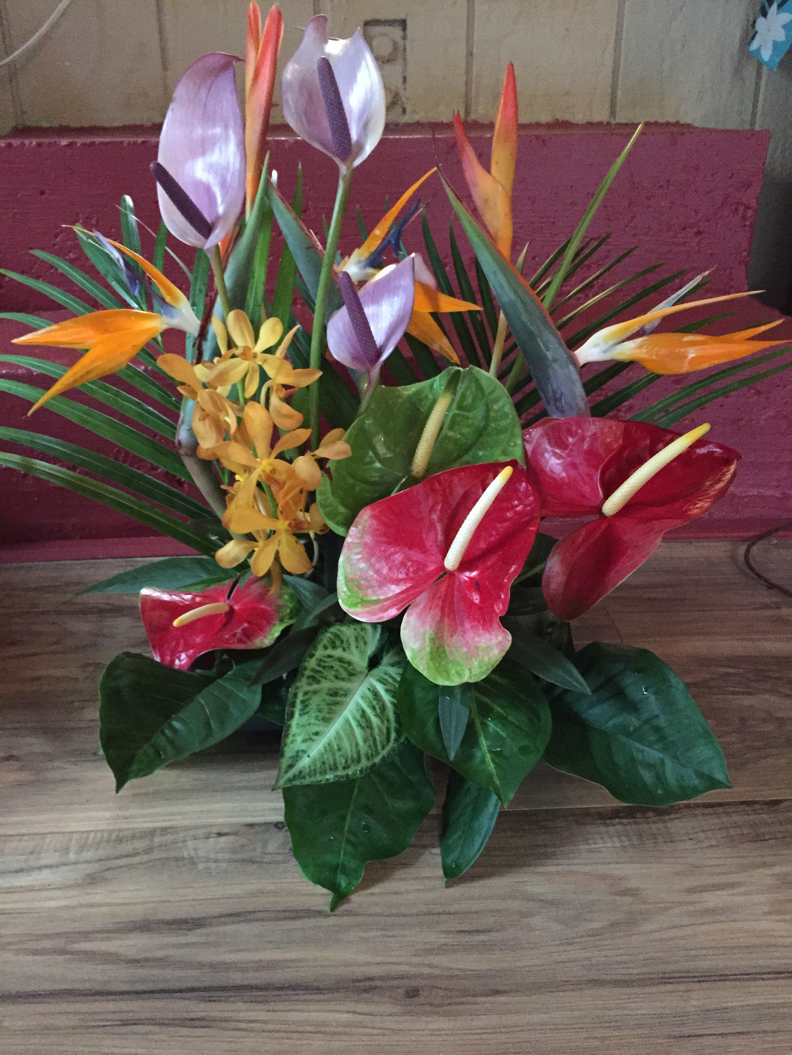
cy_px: 528
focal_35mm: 29
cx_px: 396
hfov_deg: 48.2
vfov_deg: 61.7
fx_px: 885
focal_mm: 4.15
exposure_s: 1/15
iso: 400
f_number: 2.2
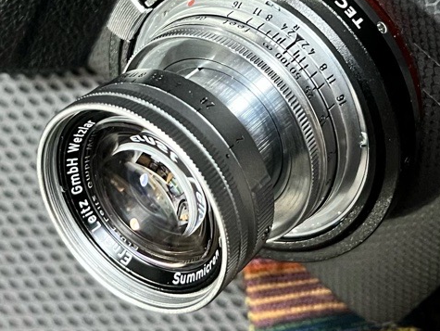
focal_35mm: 56
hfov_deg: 34.0
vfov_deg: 26.1
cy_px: 155
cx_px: 147
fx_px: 712
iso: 500
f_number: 1.5
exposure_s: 1/33
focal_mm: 5.7
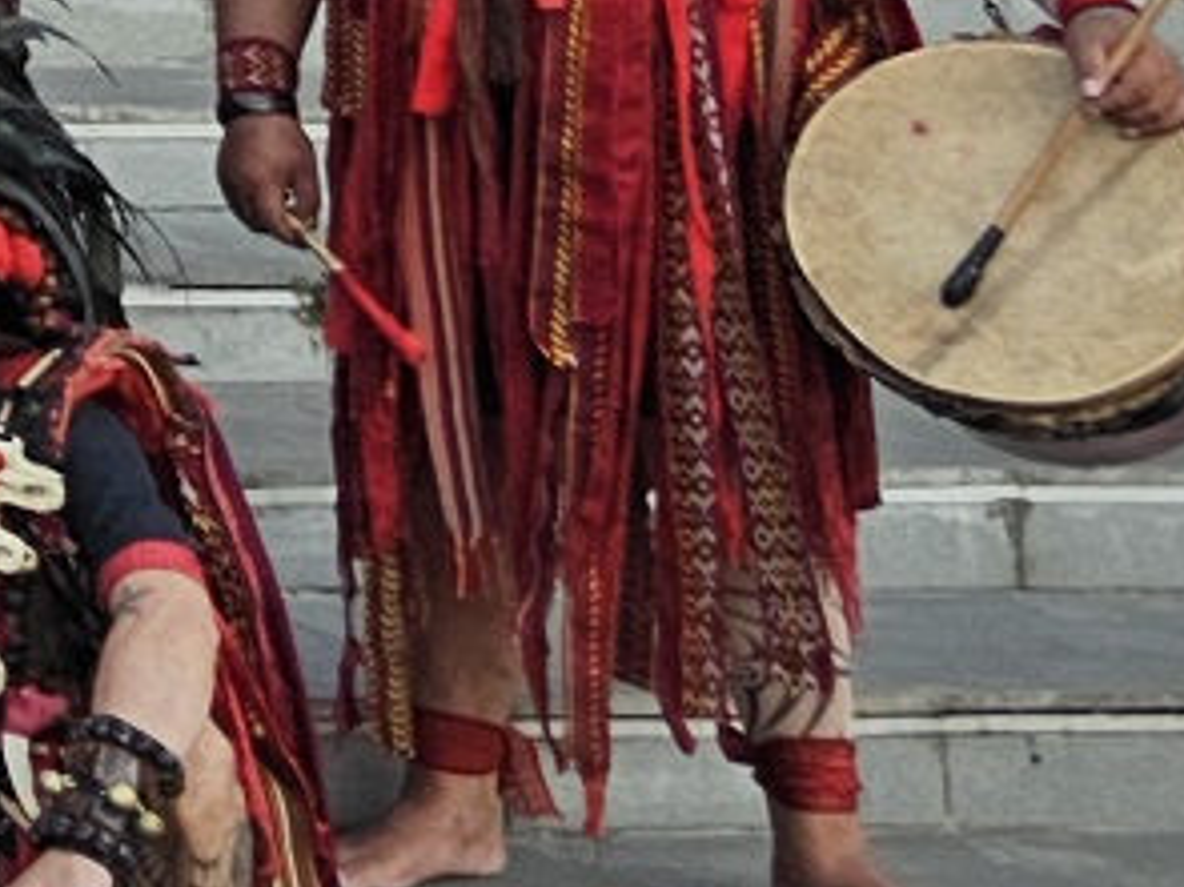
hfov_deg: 9.1
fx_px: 5334
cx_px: -2785
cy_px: -979
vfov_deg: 8.9
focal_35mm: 156
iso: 32
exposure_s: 1/180
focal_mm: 6.3
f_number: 1.7
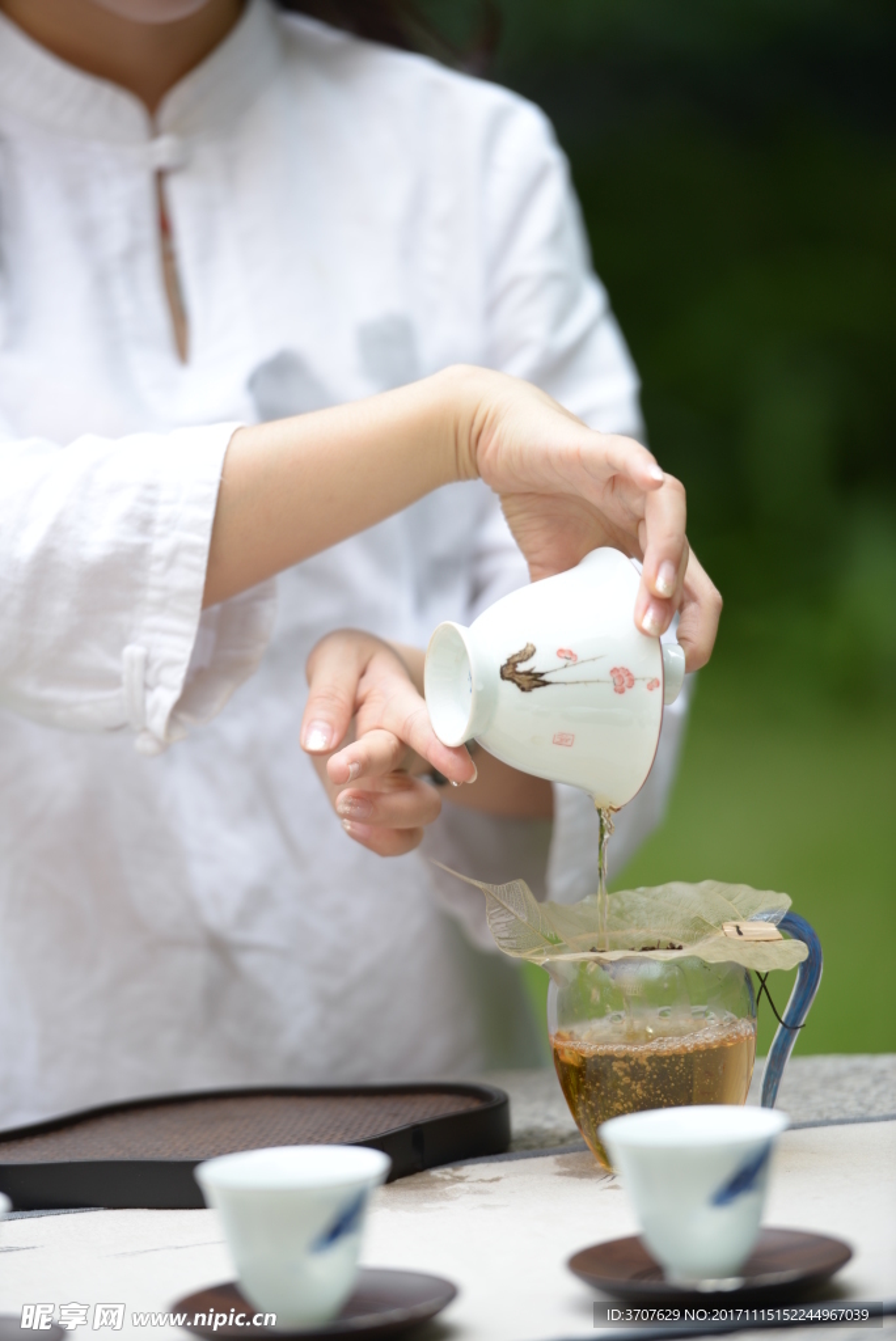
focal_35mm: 200
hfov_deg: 6.9
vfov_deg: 10.3
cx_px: 448
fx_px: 7456
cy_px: 670
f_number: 2.8
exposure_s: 1/160
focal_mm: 200
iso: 100
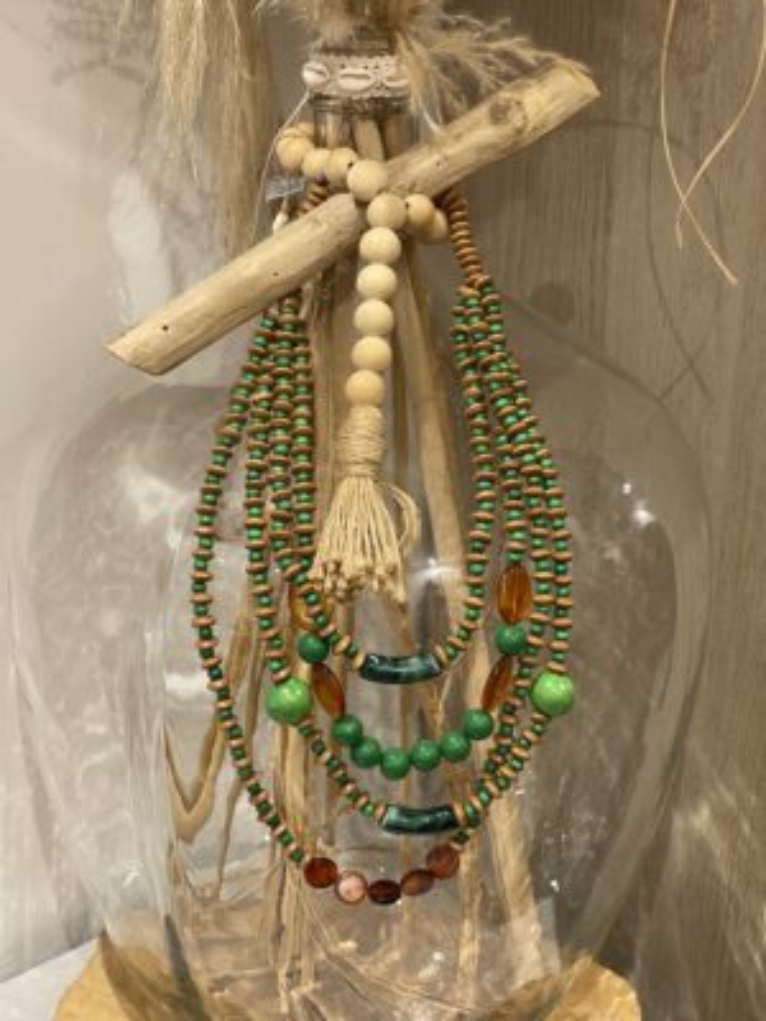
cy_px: 510
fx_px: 1888
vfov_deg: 30.3
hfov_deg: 22.9
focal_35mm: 64
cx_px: 383
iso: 250
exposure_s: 1/50
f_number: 2.2
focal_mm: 7.5
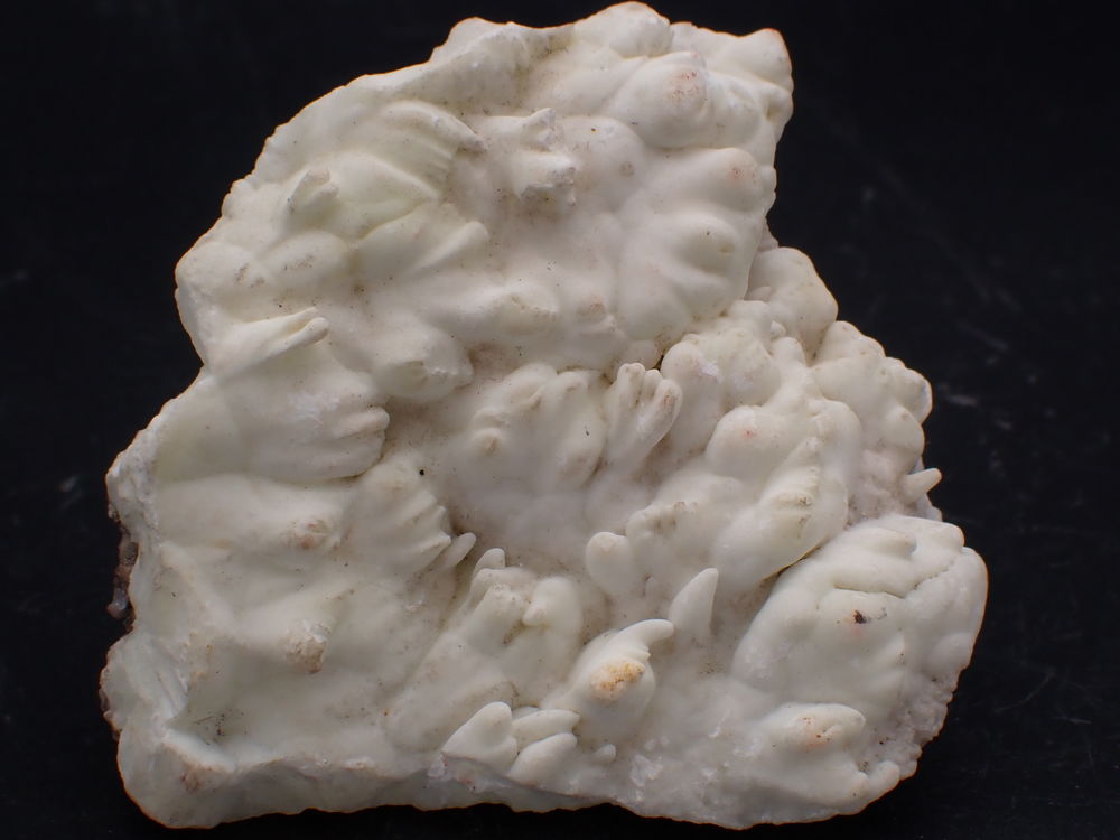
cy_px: 420
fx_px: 3235
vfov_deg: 14.8
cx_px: 560
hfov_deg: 19.6
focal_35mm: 100
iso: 200
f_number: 6.3
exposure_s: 1/400
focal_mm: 18
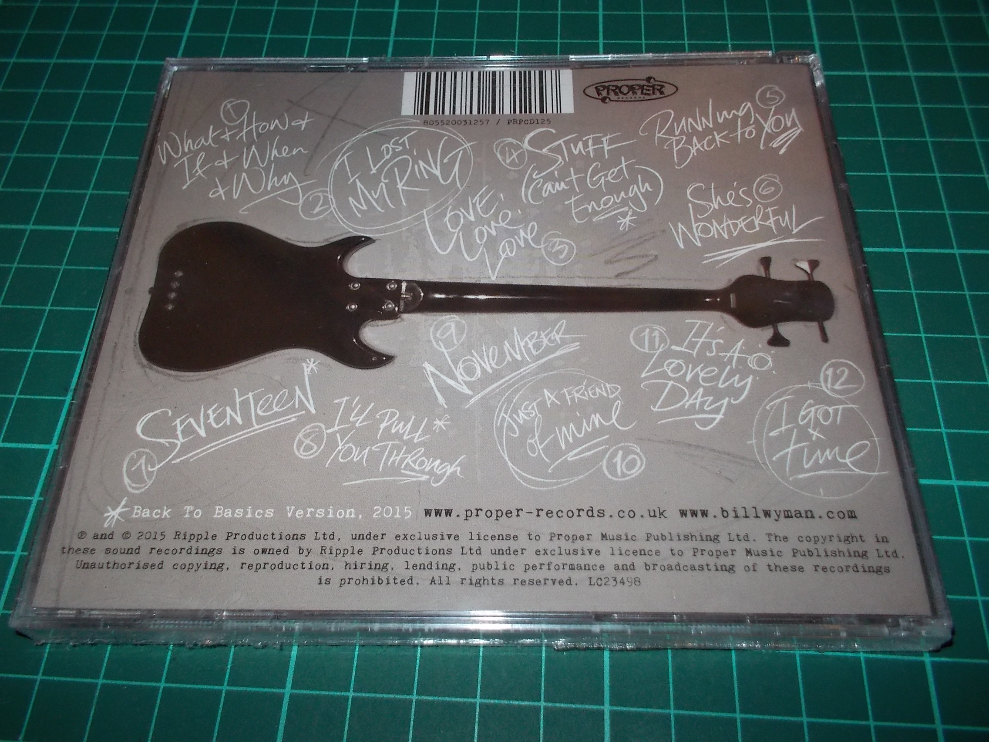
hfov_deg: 61.7
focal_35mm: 29
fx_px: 829
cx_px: 494
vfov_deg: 48.2
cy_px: 371
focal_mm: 4.1
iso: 200
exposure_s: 1/30
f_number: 3.3
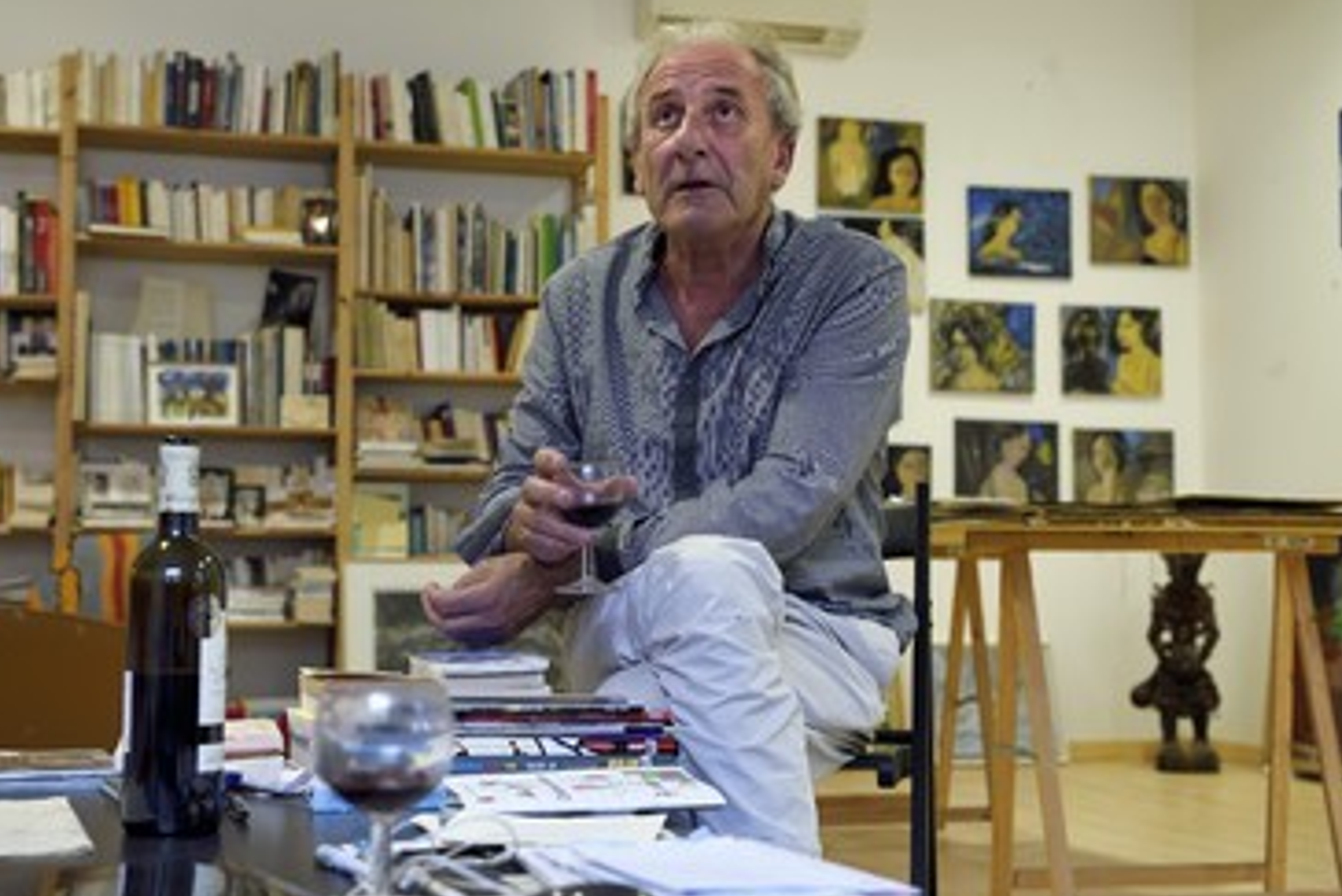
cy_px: 435
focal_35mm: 46
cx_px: 702
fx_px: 1715
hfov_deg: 42.7
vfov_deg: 29.3
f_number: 4
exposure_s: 1/40
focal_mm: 40
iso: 800
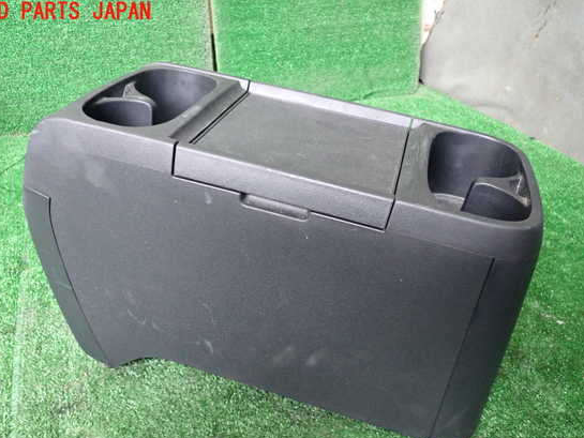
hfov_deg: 55.3
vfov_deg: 42.9
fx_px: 557
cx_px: 278
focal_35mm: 33
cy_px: 240
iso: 640
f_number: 2.3
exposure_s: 1/50
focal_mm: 5.4
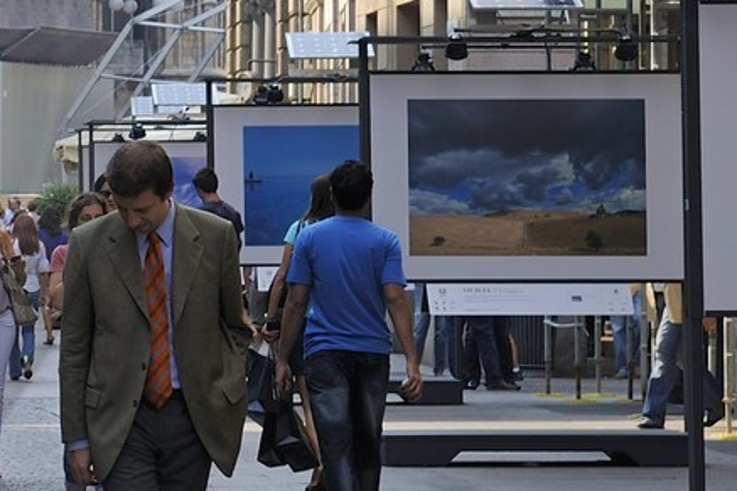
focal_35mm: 256
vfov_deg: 5.4
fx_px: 5239
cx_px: -565
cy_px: 0
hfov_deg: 7.8
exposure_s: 1/250
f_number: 6.3
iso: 200
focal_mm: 70
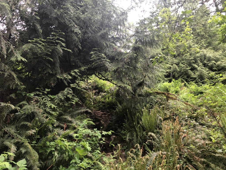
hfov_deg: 63.4
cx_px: 113
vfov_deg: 49.7
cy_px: 85
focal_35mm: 28
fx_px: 183
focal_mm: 3.99
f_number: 1.8
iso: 25
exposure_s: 1/40
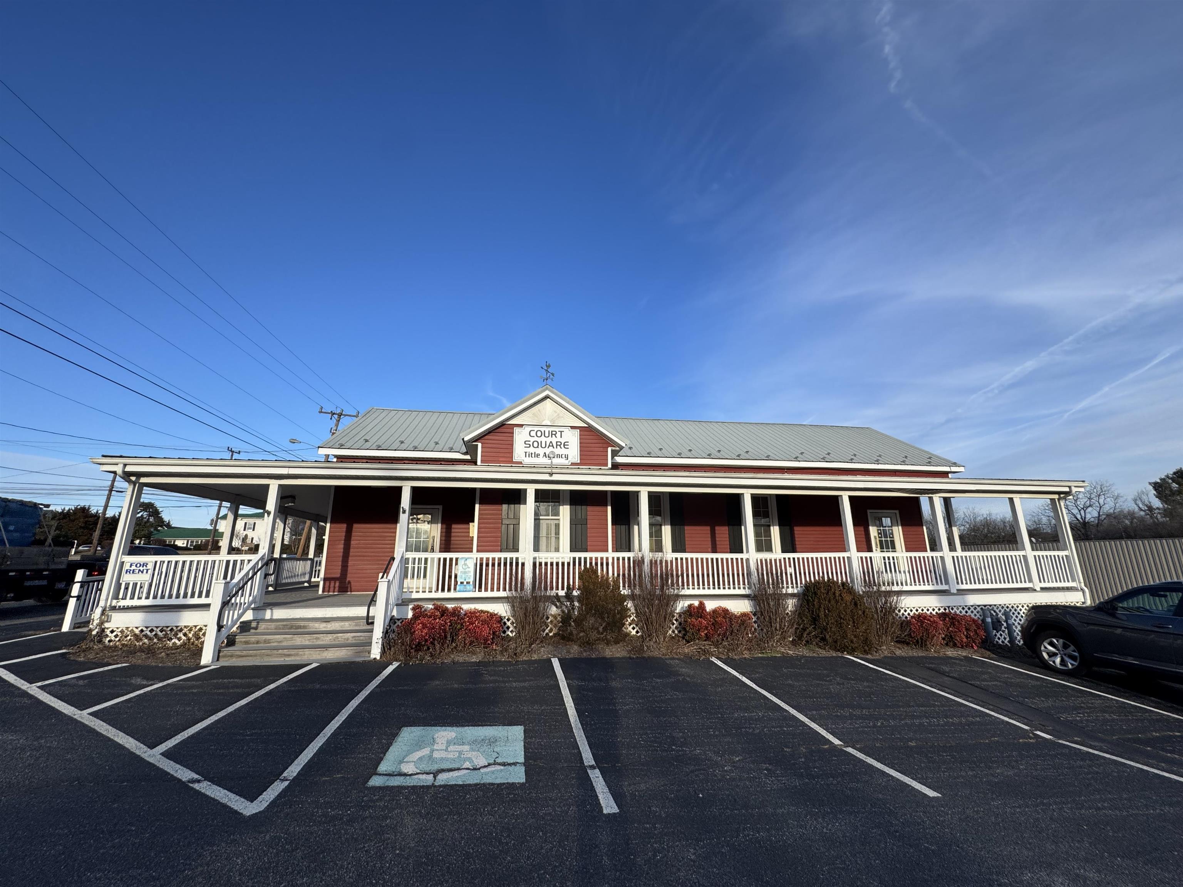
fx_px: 478
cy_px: 444
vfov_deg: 85.7
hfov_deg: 102.1
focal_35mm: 14
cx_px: 592
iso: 50
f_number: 2.2
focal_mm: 2.22
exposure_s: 1/1110
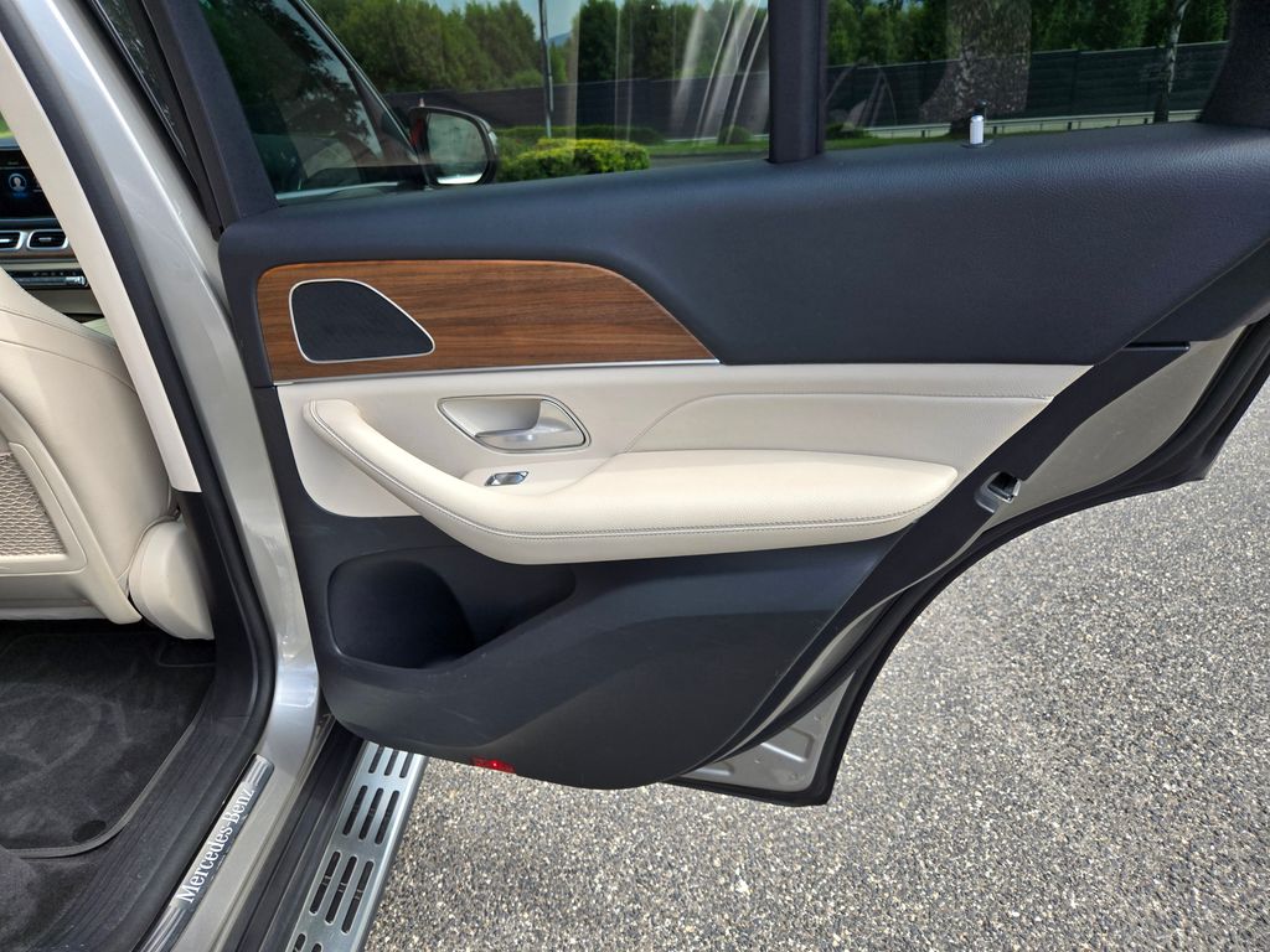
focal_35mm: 23
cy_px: 476
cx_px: 635
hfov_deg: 73.9
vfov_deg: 58.9
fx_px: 844
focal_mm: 5.4
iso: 80
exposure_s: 1/1055
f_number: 1.8
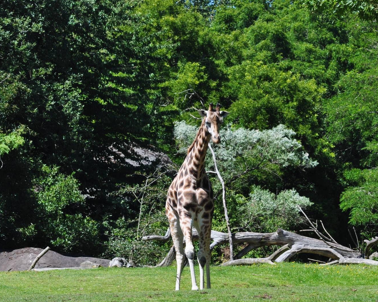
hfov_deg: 9.3
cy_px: 151
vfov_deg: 7.4
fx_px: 2327
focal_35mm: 208
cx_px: 208
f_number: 10
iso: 280
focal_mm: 122
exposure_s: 1/250
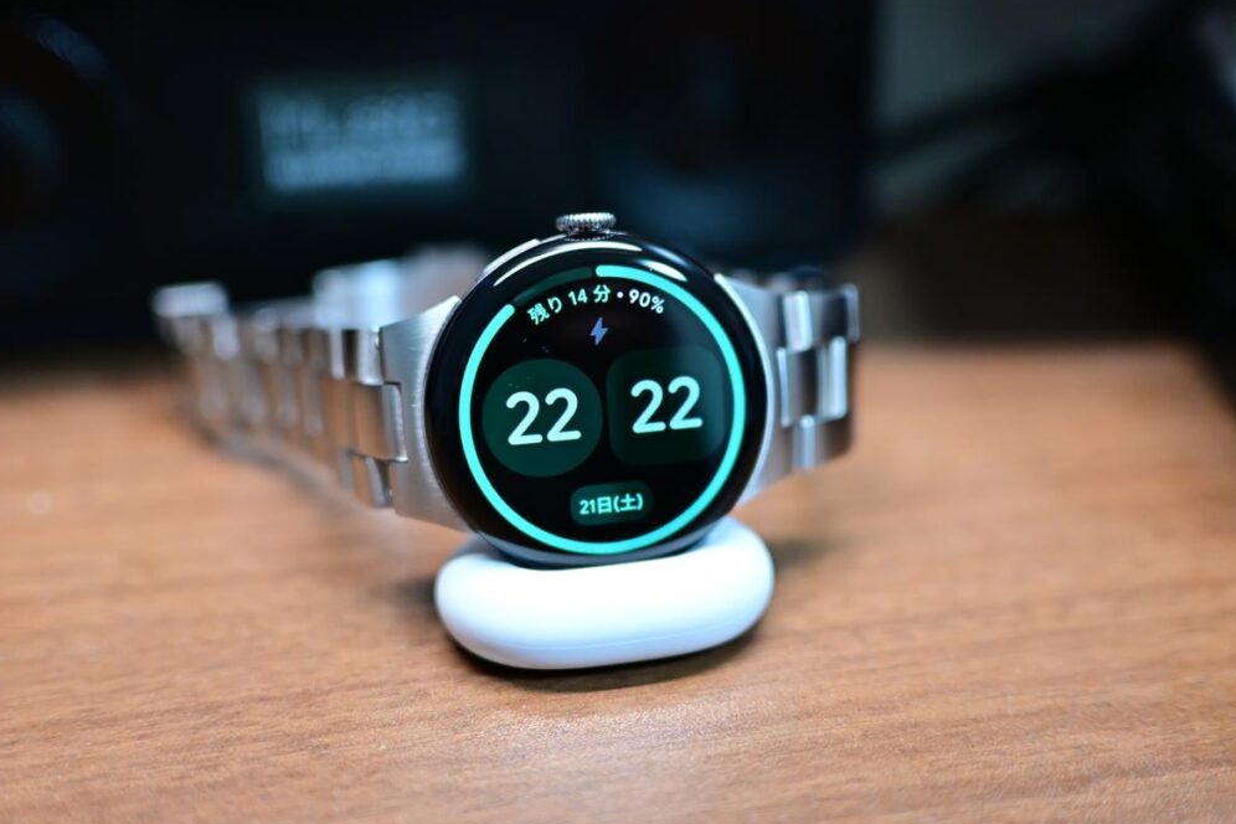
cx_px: 606
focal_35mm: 37
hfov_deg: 51.9
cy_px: 419
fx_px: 1270
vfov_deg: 35.9
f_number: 1.7
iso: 800
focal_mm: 24
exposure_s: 1/160
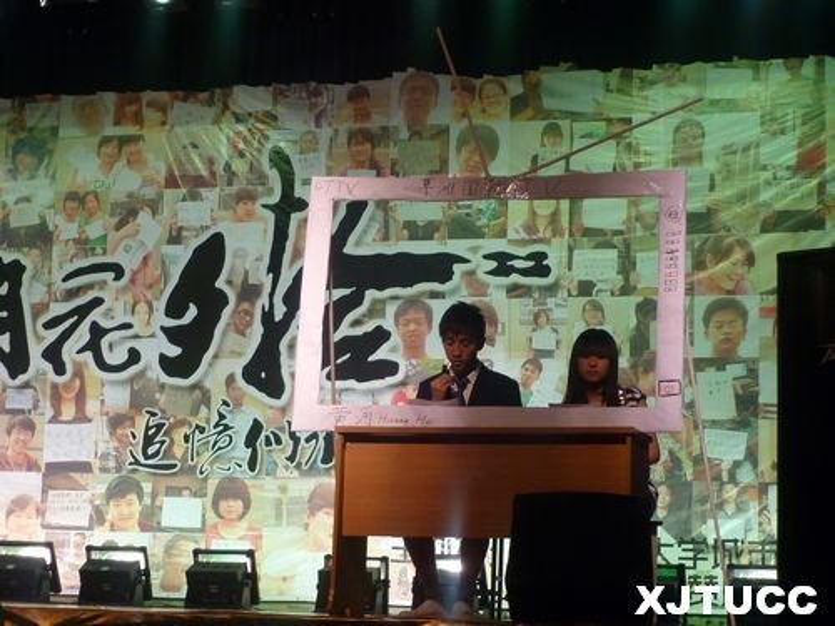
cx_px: 418
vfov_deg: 18.7
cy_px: 313
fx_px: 1906
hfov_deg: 24.7
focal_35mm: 79
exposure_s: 1/40
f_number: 3.4
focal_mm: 9.2
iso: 200
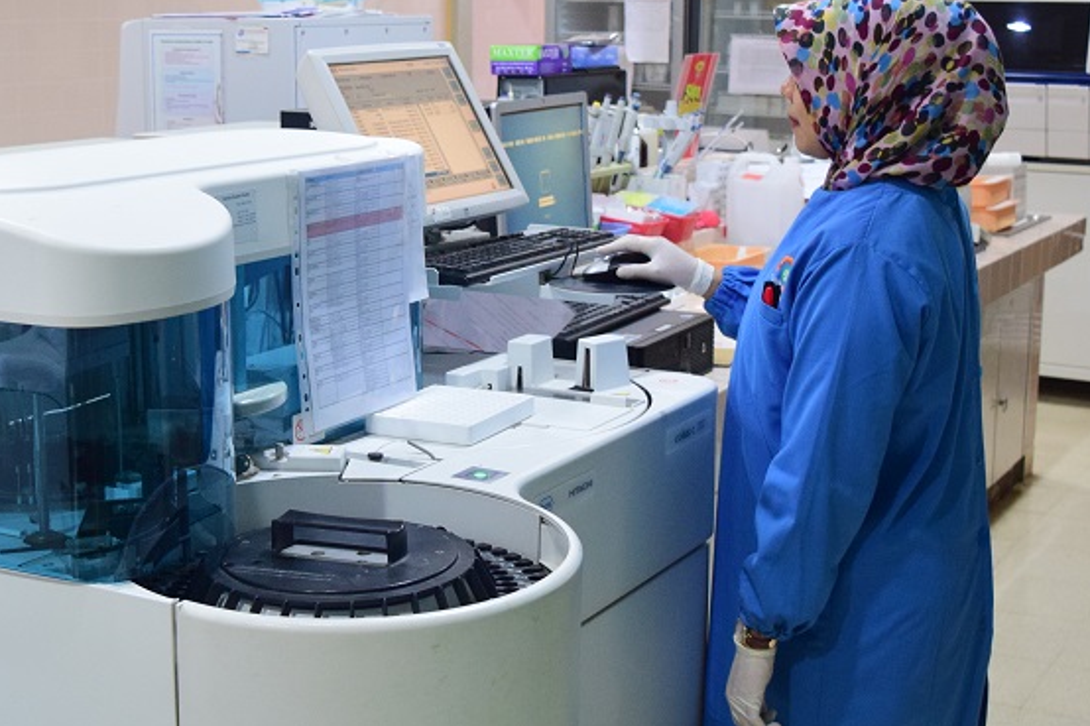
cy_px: 338
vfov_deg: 22.2
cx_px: 451
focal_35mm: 61
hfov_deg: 32.8
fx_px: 1846
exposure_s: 1/30
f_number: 4
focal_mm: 22
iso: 1600
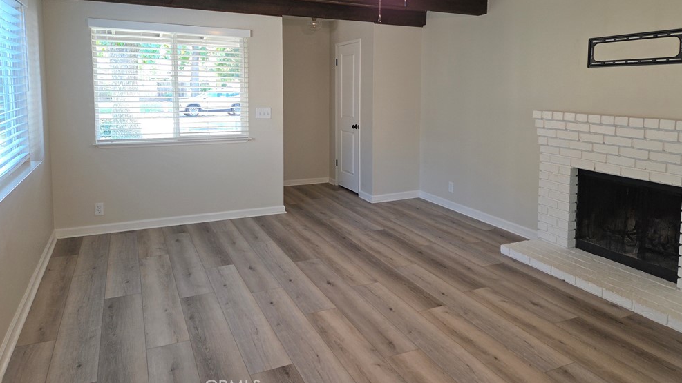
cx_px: 349
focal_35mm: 26
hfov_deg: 71.9
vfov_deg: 43.8
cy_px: 131
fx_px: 470
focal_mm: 5.4
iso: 100
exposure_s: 1/24
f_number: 1.8
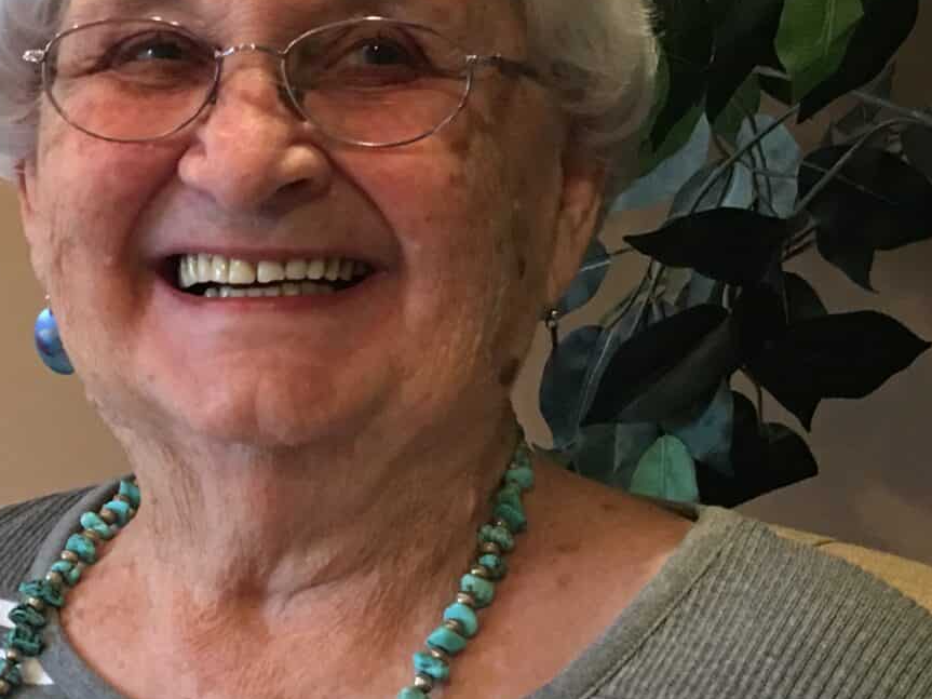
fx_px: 2315
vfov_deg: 17.2
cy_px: 314
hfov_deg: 22.2
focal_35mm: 86
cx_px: 86
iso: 100
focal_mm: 4.15
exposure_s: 1/15
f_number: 2.2
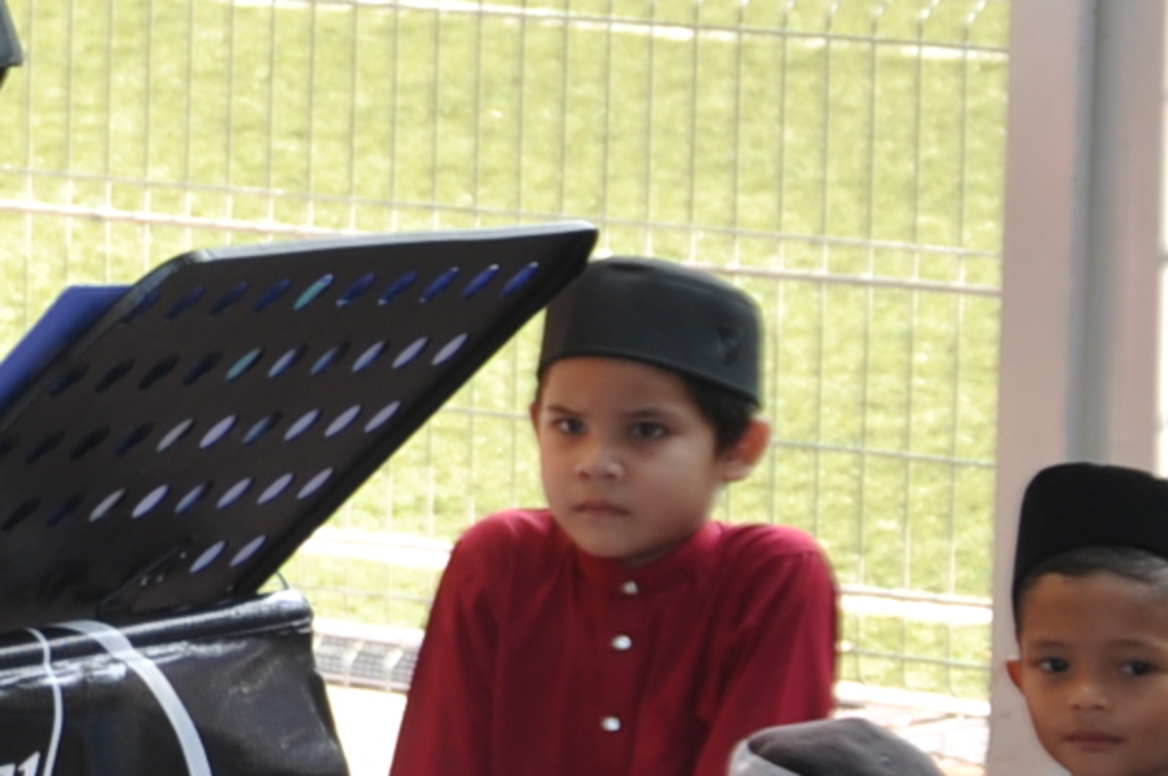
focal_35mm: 379
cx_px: -1141
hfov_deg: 5.3
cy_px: 235
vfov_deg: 3.6
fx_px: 12283
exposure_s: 1/80
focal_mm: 48
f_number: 4.8
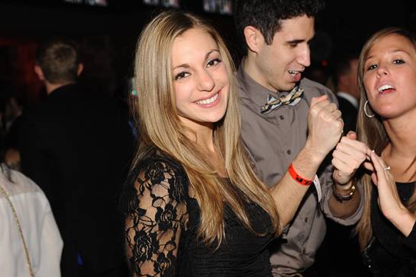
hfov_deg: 28.5
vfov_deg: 19.2
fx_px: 820
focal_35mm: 71
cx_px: 210
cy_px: 140
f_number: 6.7
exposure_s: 1/250
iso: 1600
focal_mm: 70
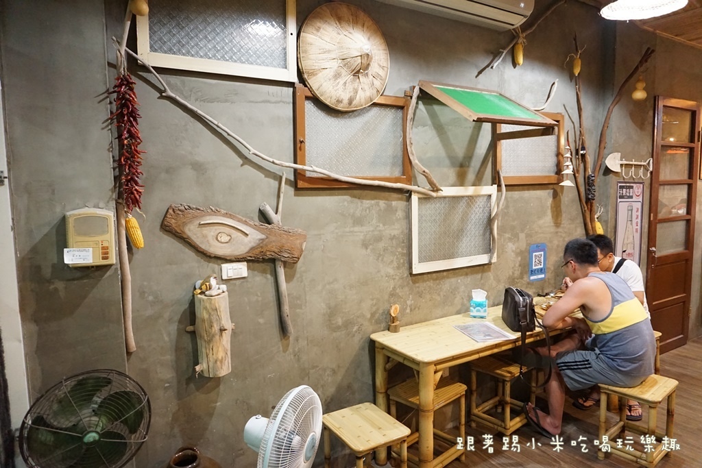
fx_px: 468
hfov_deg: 73.7
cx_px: 351
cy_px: 234
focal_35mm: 24
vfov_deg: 53.1
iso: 3200
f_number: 3.5
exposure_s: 1/80
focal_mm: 16
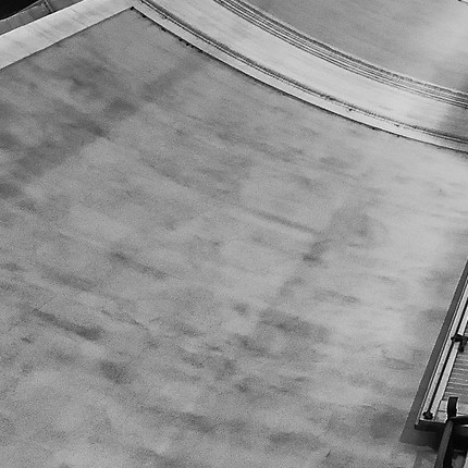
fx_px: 1086
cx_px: 679
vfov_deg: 21.1
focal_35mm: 71
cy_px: -208
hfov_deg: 21.0
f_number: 10
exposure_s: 15
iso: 100
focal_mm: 10
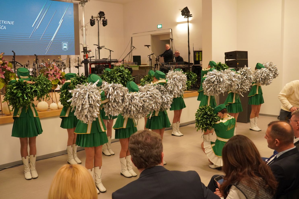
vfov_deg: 37.3
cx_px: 150
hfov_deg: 53.7
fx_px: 295
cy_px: 100
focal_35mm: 36
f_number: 4
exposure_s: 1/160
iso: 1600
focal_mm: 23.7
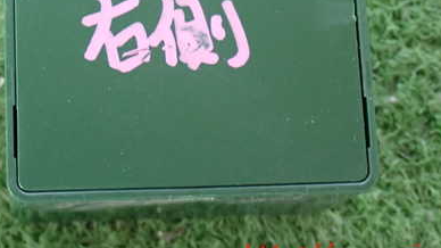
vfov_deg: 10.6
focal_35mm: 113
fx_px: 1321
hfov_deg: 18.9
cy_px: 14
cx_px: 161
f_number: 3.8
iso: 800
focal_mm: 11.88
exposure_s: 1/25
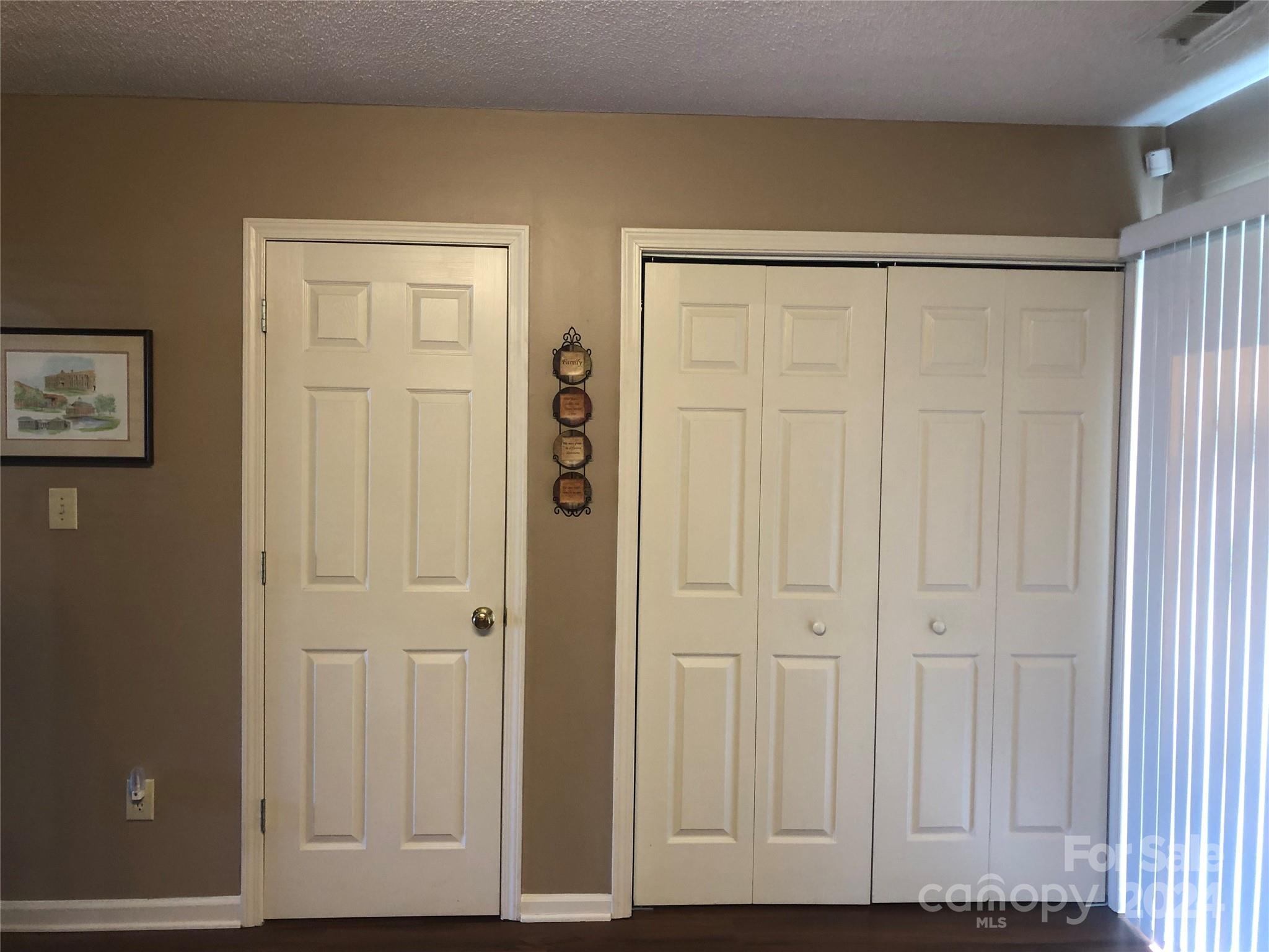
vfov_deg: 49.7
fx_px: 1026
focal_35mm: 28
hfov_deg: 63.4
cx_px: 634
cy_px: 476
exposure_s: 1/15
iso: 40
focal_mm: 3.99
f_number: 1.8
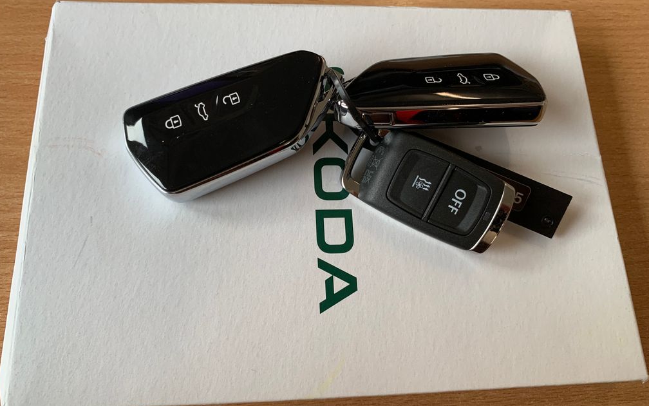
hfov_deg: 66.5
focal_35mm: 28
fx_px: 495
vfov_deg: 44.5
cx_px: 324
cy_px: 213
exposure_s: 1/100
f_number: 1.8
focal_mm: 4.25
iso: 80
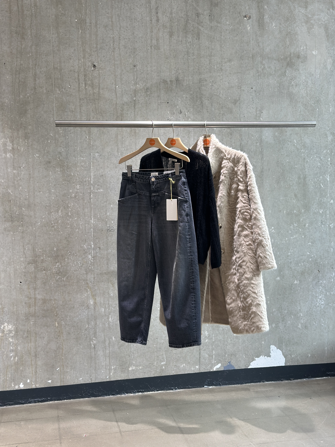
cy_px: 224
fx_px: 619
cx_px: 168
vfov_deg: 39.7
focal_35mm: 48
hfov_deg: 30.3
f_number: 1.78
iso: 100
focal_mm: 6.86
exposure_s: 1/100
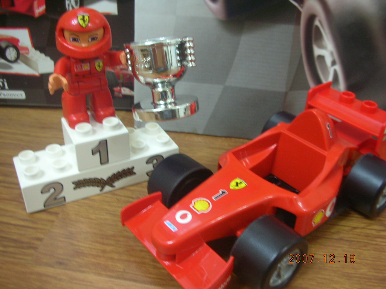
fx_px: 390
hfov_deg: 52.6
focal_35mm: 35
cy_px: 144
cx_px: 193
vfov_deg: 40.7
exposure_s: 1/3.9
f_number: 3
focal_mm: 5.8
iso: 85
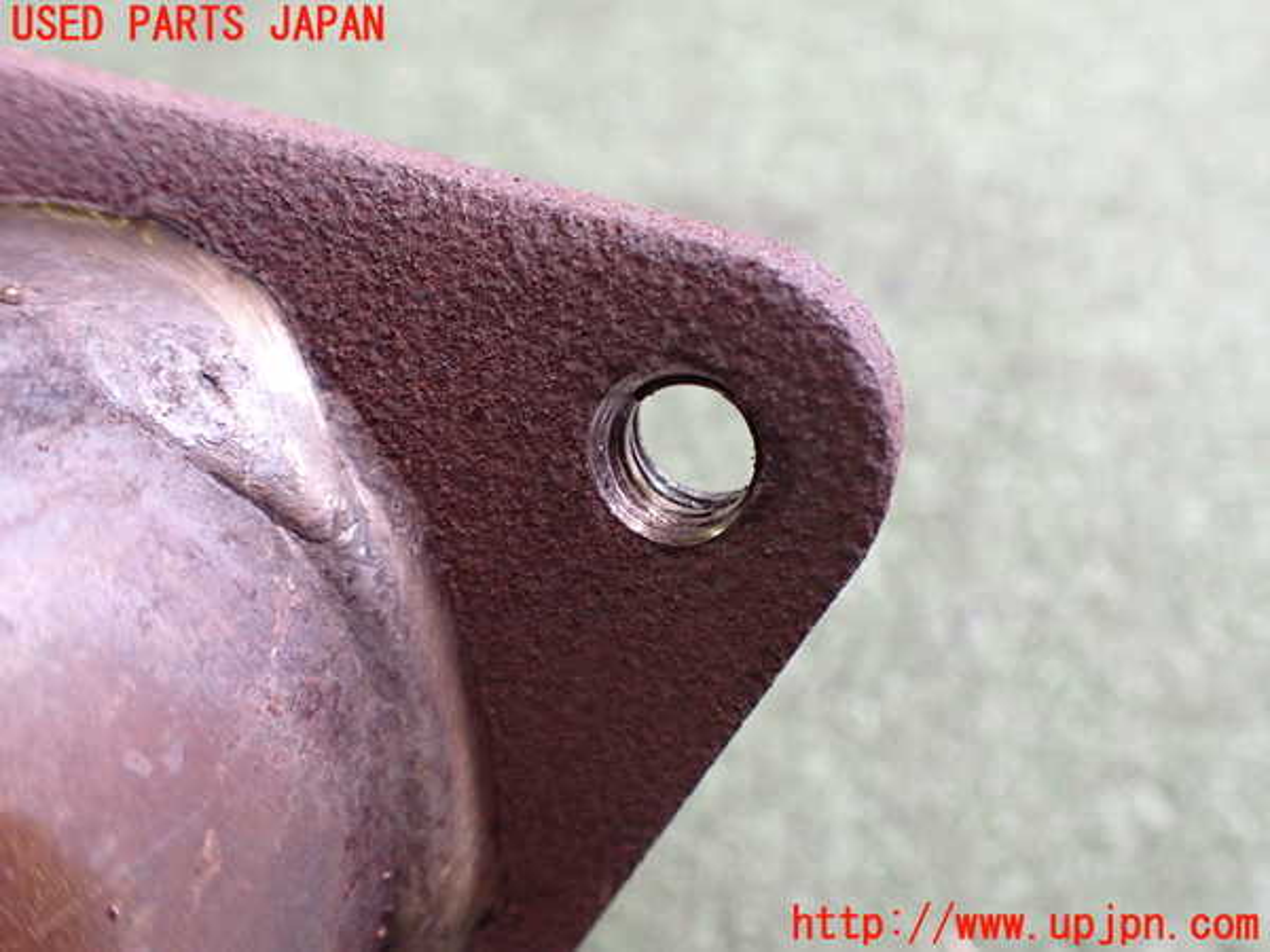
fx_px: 1101
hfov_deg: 60.0
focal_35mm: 30
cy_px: 476
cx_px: 635
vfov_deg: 46.8
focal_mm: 5.4
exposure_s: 1/125
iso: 640
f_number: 2.3
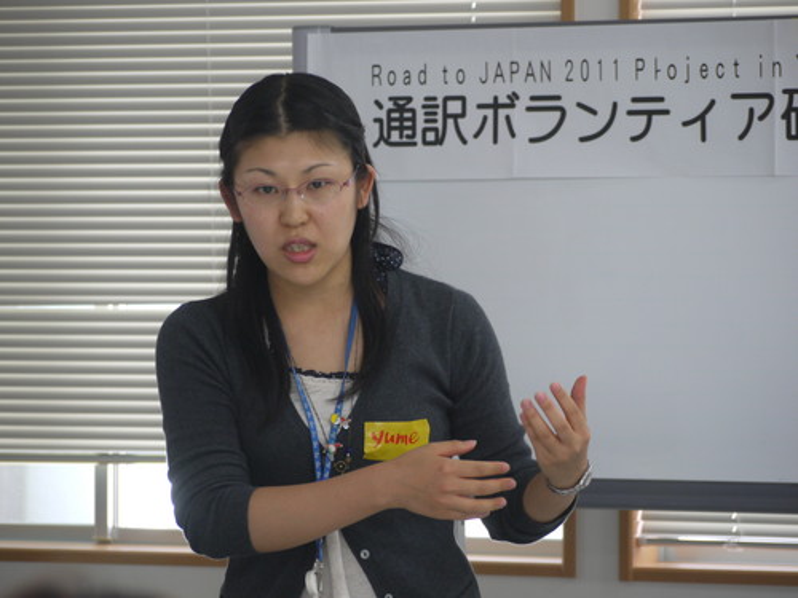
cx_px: 399
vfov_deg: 7.2
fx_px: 4749
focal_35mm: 206
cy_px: 299
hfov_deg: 9.6
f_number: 4.7
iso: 400
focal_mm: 103
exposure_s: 1/80
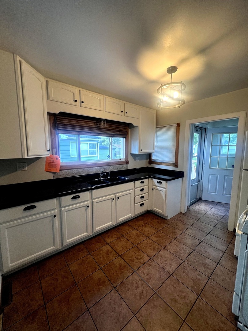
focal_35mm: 13
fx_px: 124
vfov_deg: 106.2
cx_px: 124
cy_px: 166
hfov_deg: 89.9
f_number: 1.8
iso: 160
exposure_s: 1/120
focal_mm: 1.57
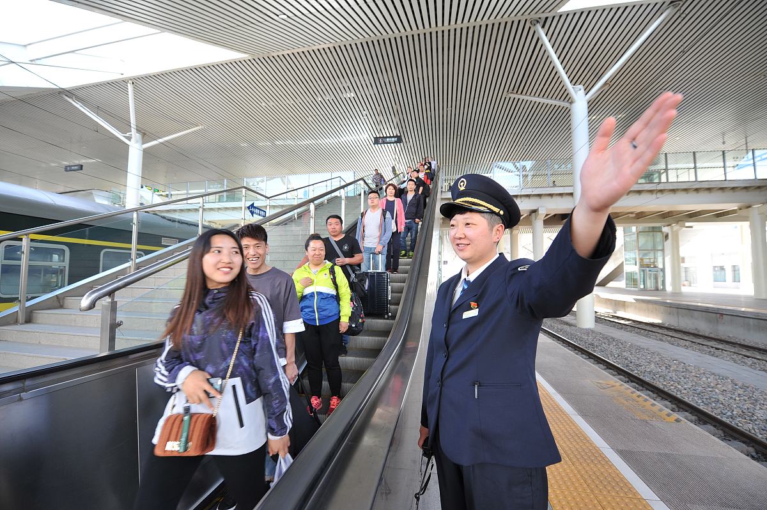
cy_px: 255
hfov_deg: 104.3
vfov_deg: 81.1
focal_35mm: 14
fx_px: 298
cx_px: 384
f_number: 4.5
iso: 500
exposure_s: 1/125
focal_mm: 14
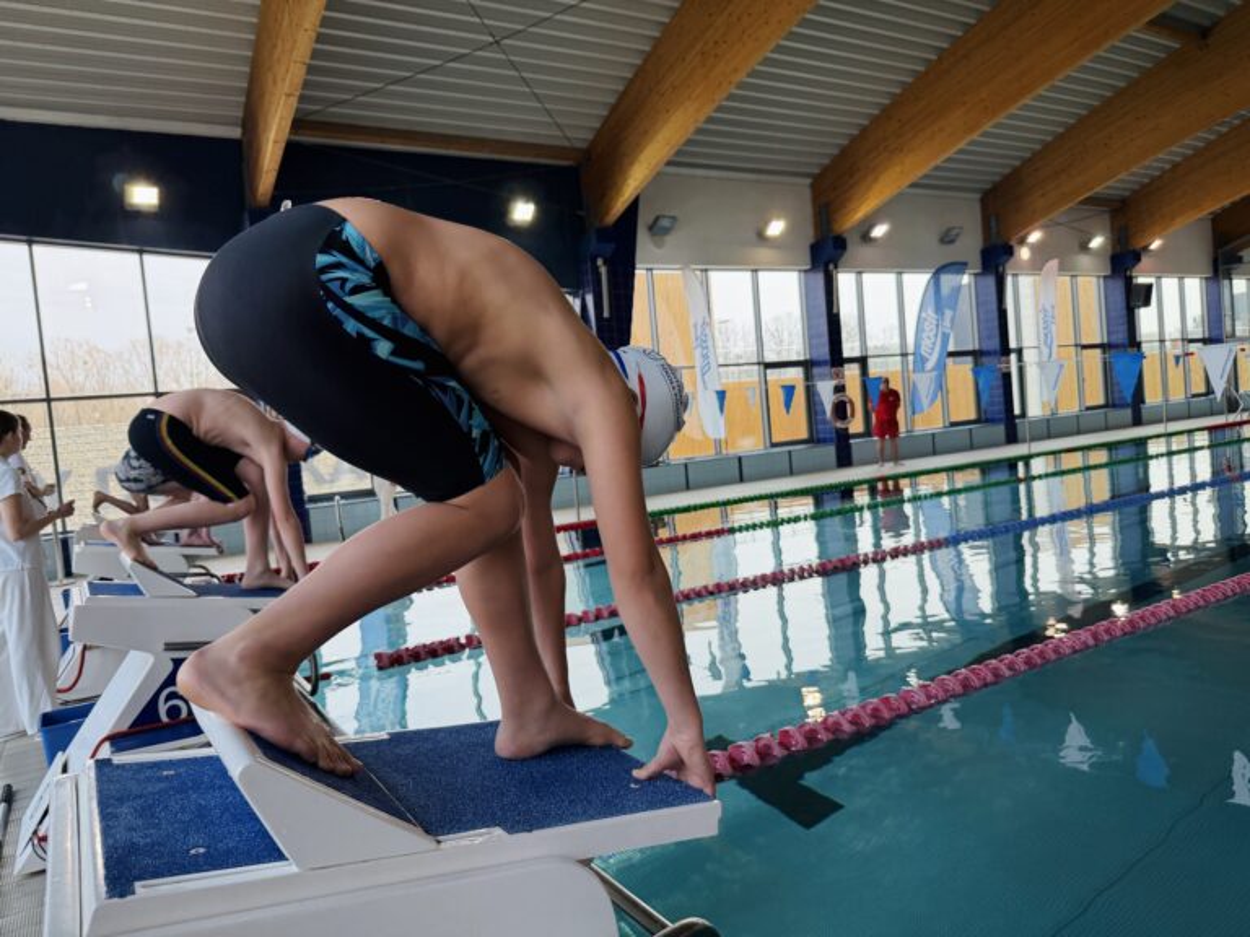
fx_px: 867
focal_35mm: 24
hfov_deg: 71.6
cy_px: 468
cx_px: 625
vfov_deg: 56.8
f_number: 1.78
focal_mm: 6.76
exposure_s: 1/397
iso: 100
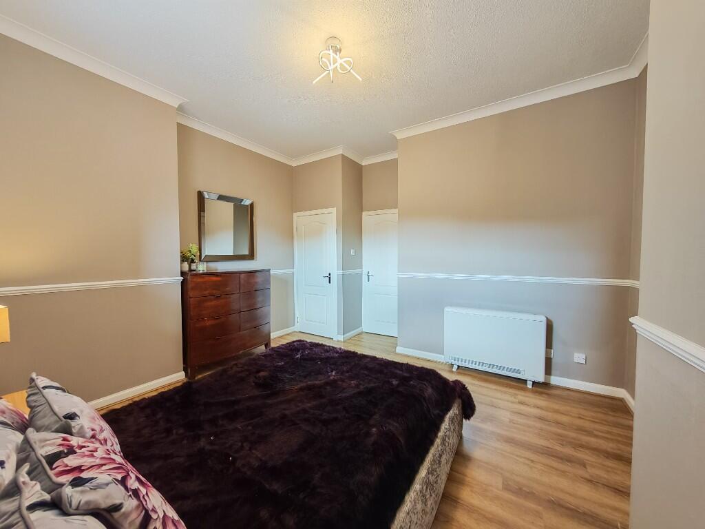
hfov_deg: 110.5
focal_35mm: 12
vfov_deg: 94.5
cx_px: 352
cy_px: 264
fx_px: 244
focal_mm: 1.82
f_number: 2
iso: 200
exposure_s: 1/33
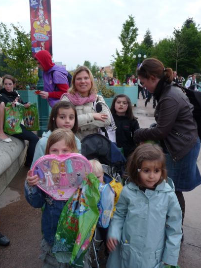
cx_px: 89
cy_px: 140
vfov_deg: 55.3
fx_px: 256
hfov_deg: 42.9
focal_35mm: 33
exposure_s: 1/50
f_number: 3.3
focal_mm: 4.7
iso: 100
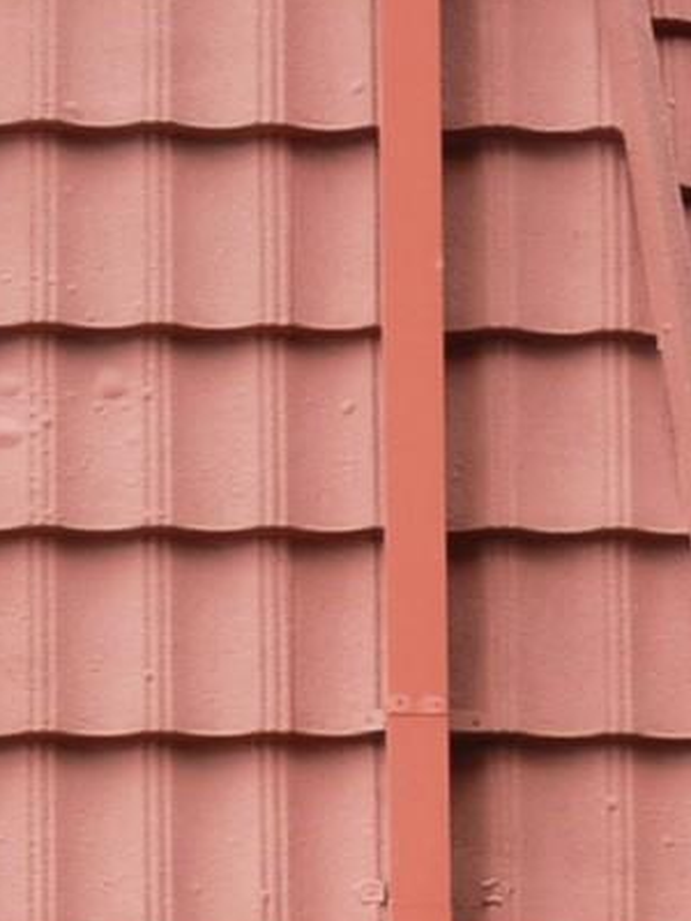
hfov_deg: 4.3
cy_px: 1391
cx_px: 1762
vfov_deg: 5.8
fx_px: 8970
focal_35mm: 337
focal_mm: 38
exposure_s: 1/200
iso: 200
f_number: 5
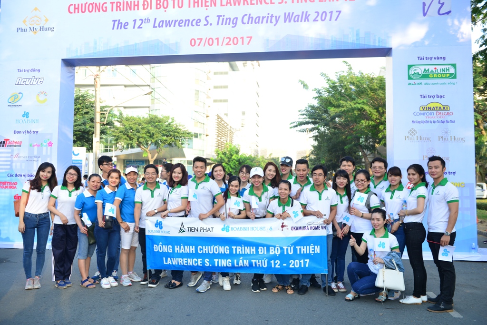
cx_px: 244
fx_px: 419
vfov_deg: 42.3
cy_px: 162
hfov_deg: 60.3
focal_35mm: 31
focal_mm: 31
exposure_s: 1/250
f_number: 4.5
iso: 320
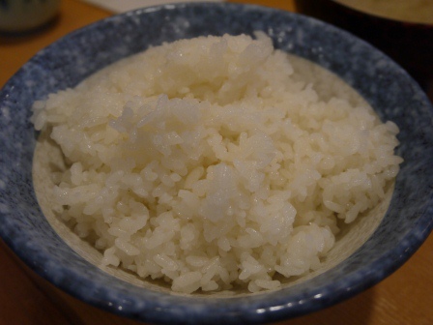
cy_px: 162
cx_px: 216
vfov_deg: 37.7
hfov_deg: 49.0
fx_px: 475
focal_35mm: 38
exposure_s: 1/60
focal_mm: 19
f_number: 4.3
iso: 640
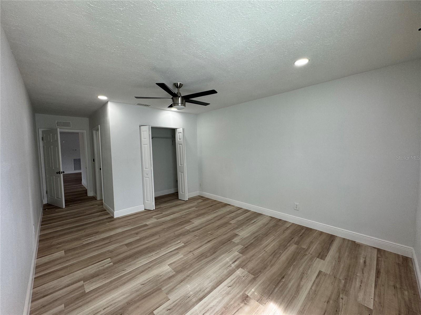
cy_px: 158
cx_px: 210
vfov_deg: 85.7
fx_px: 170
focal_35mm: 14
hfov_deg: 102.1
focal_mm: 2.22
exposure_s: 1/120
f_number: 2.2
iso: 100
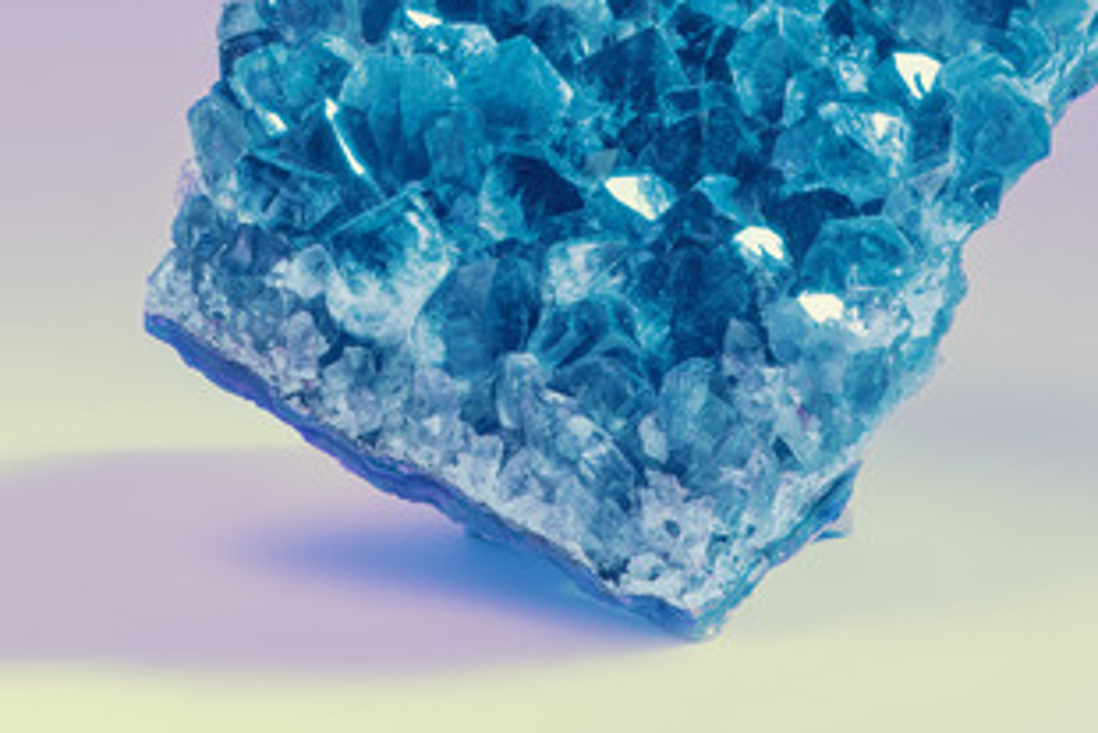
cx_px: 701
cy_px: -7
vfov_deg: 5.2
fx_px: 8055
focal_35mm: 264
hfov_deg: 7.8
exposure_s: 1/200
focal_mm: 105
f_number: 18
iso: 100
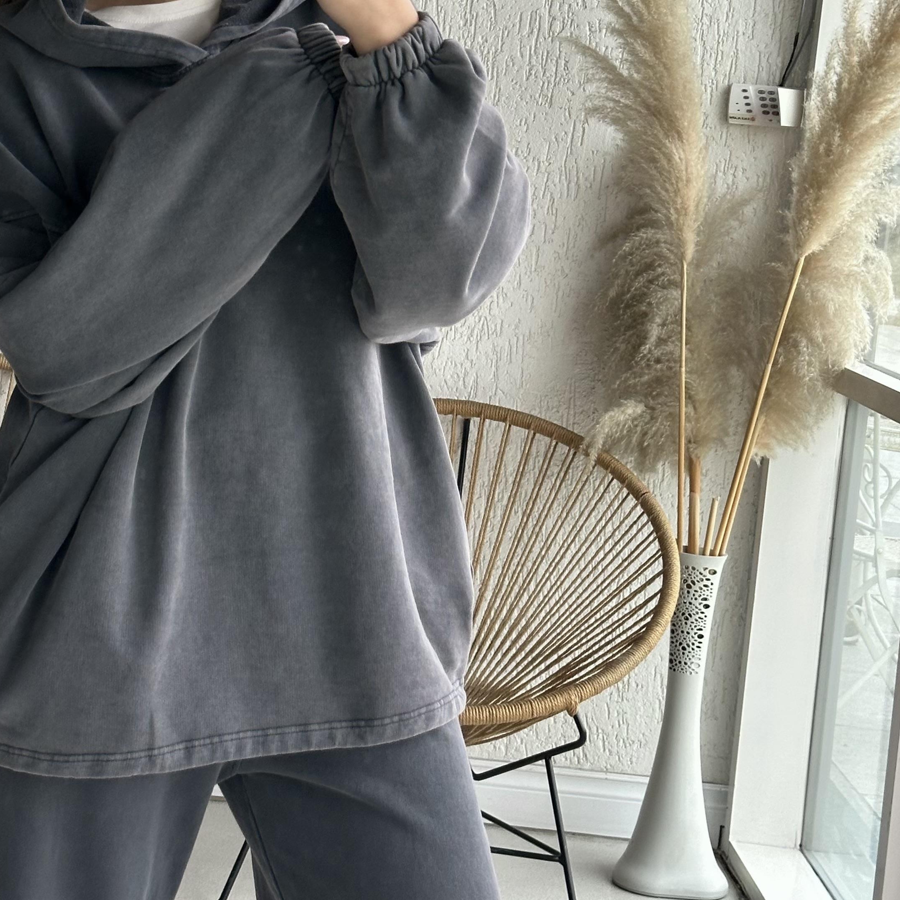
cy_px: 146
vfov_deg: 21.6
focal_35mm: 79
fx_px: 2324
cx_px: 338
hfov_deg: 21.9
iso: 80
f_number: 1.78
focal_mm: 6.86
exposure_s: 1/121
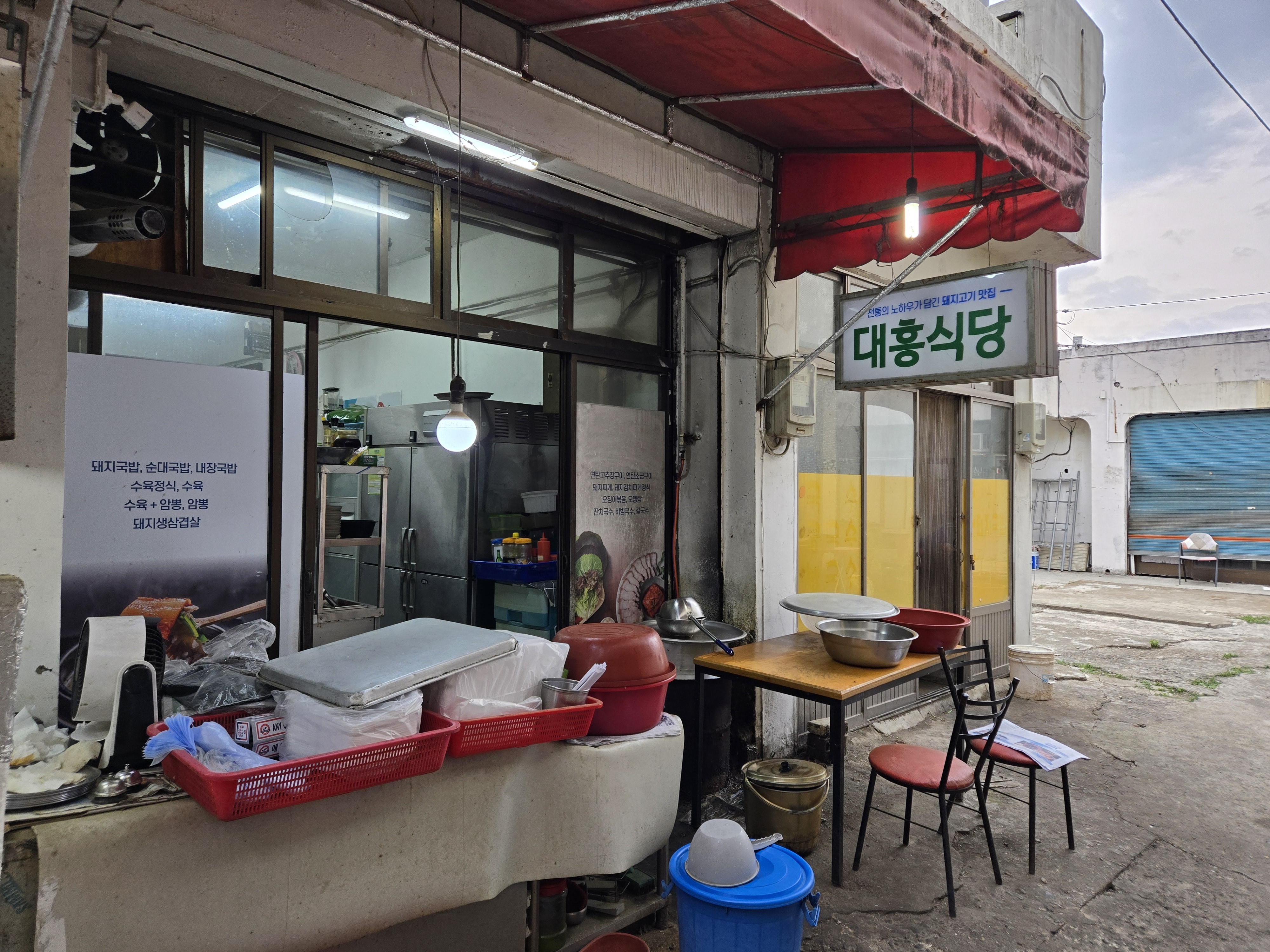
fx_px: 844
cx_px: 635
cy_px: 476
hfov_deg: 73.9
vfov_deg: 58.9
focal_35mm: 23
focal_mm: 5.4
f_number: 1.8
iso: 64
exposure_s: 1/120
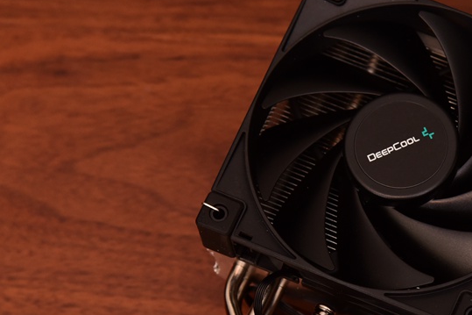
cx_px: 392
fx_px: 2988
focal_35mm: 228
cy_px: 213
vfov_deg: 6.0
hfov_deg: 9.0
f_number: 5.6
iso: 1600
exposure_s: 1/60
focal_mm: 120
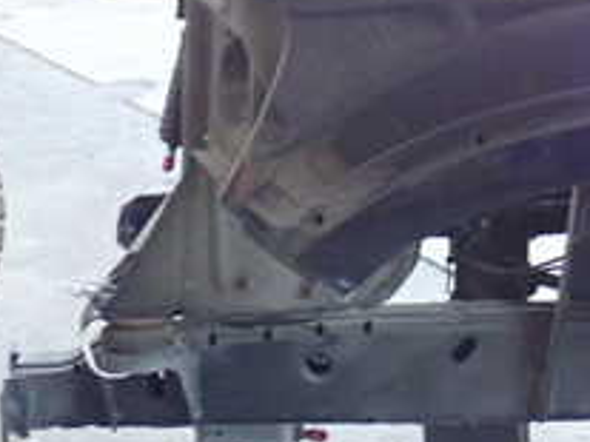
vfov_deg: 13.4
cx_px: 790
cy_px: 120
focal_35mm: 110
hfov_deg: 16.8
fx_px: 1874
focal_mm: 6.83
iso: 320
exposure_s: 1/40
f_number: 2.7
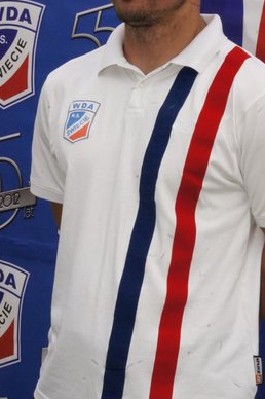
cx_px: 131
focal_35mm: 85
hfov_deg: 16.0
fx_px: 940
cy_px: 121
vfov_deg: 23.8
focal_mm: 40
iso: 3200
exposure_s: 1/160
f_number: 29
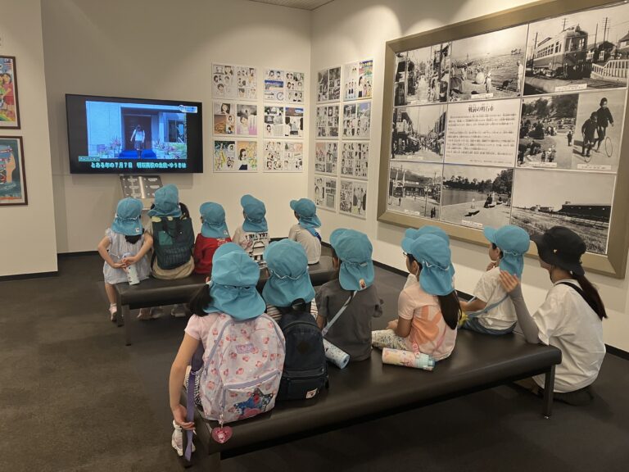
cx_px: 314
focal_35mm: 28
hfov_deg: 63.4
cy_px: 236
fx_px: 509
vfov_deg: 49.7
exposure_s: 1/60
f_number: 1.8
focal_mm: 3.99
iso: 125
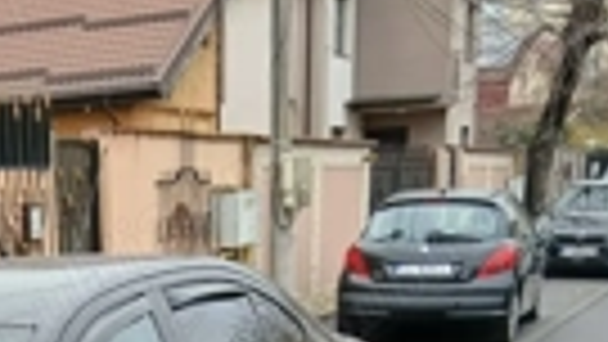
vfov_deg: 12.7
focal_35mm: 84
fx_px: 1354
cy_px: 666
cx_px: -18
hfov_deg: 24.0
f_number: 1.8
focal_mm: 3.98
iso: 25
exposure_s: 1/50
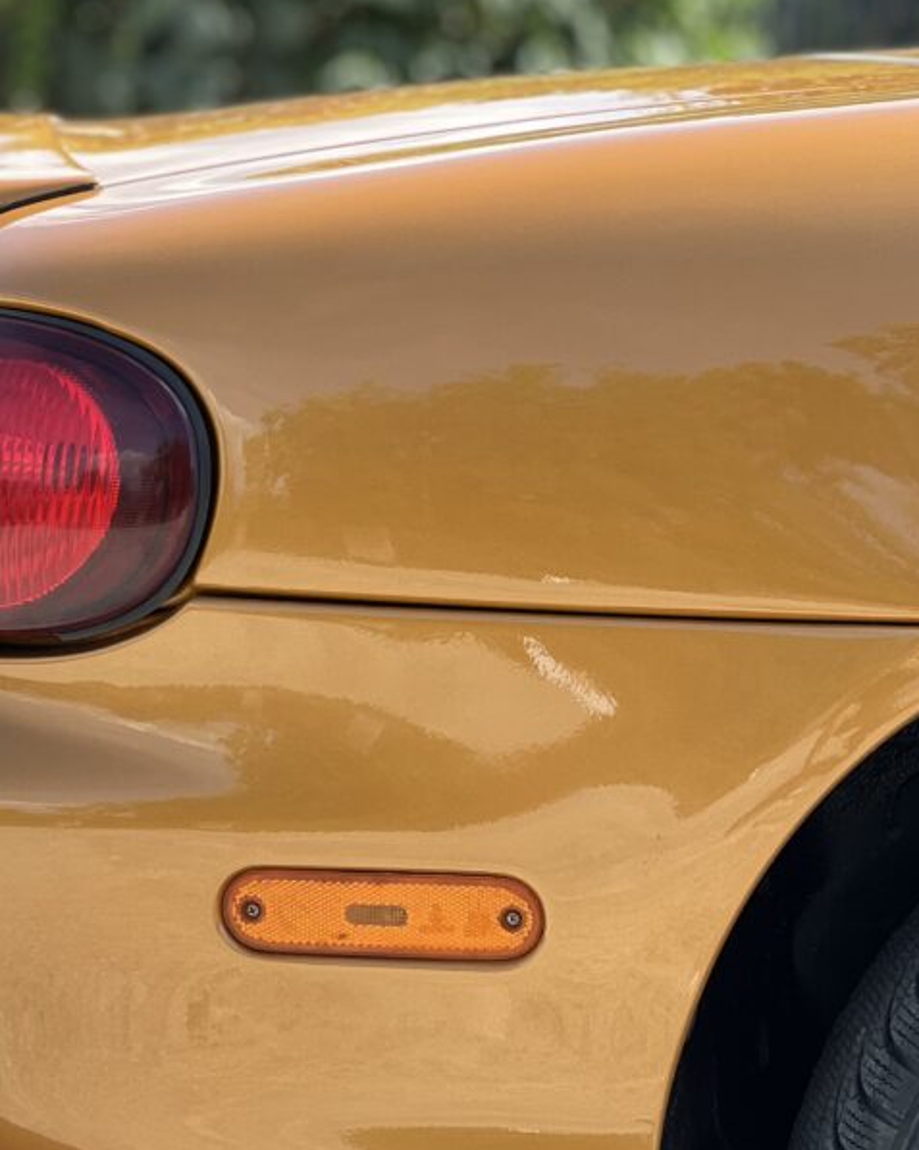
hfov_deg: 11.9
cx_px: 216
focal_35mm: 129
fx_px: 4389
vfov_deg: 14.9
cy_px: 753
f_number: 2.8
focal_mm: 9
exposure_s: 1/181
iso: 25
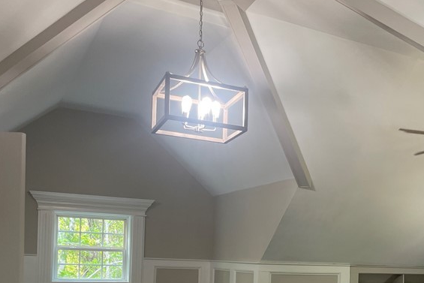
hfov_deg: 38.0
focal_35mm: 49
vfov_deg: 26.6
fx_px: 577
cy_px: 257
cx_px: 369
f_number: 1.6
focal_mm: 4.2
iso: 80
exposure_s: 1/60
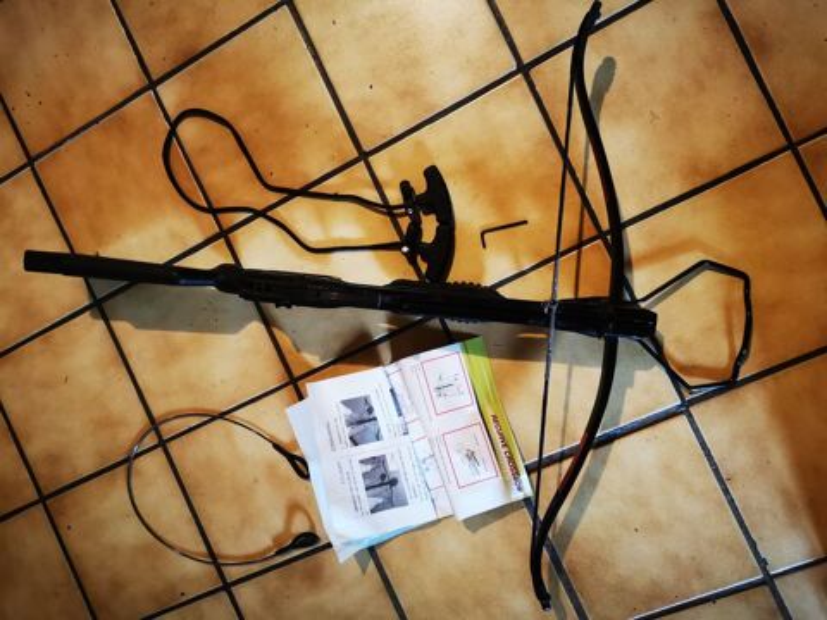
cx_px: 414
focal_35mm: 27
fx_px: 645
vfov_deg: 51.4
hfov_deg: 65.3
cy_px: 310
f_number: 1.8
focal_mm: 5.58
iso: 400
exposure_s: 1/25
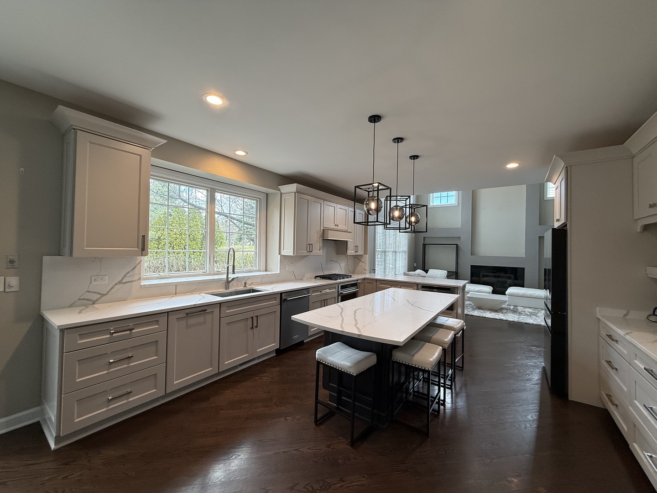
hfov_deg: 102.1
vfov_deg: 85.7
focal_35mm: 14
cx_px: 328
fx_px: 266
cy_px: 246
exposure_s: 1/120
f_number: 2.2
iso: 125
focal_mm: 2.22
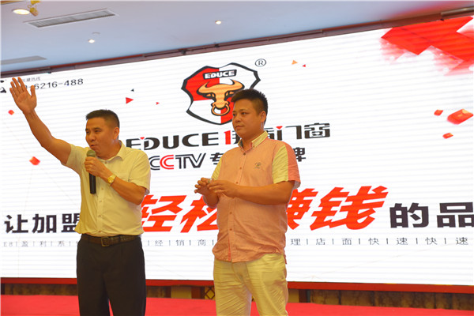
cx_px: 237
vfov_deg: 29.2
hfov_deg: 42.7
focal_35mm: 46
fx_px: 606
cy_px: 158
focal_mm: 46
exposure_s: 1/200
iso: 2000
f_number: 3.5
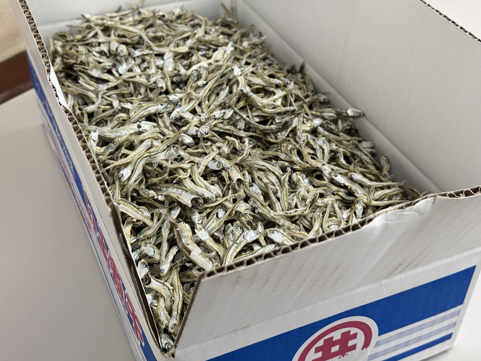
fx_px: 667
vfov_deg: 30.3
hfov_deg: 39.7
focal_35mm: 48
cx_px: 240
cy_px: 180
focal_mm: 6.76
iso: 100
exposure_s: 1/60
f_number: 1.78
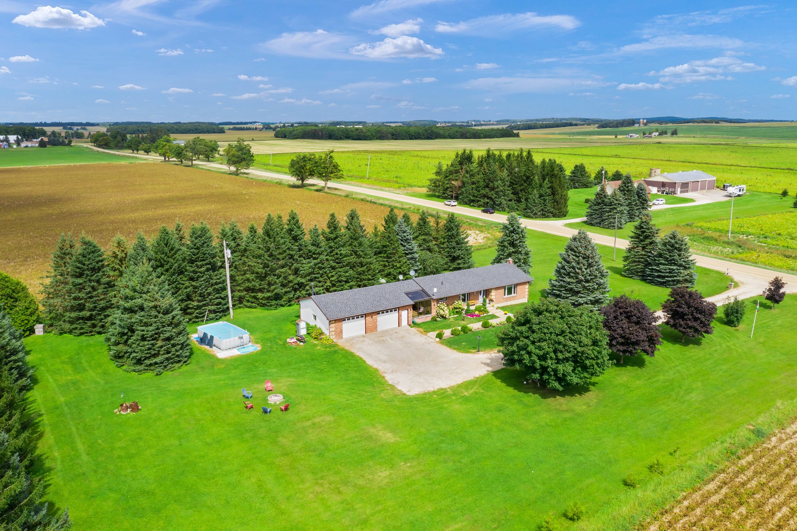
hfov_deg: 65.5
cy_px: 266
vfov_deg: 46.4
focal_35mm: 28
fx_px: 620
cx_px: 398
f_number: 5.6
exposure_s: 1/500
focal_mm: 10.26
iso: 100
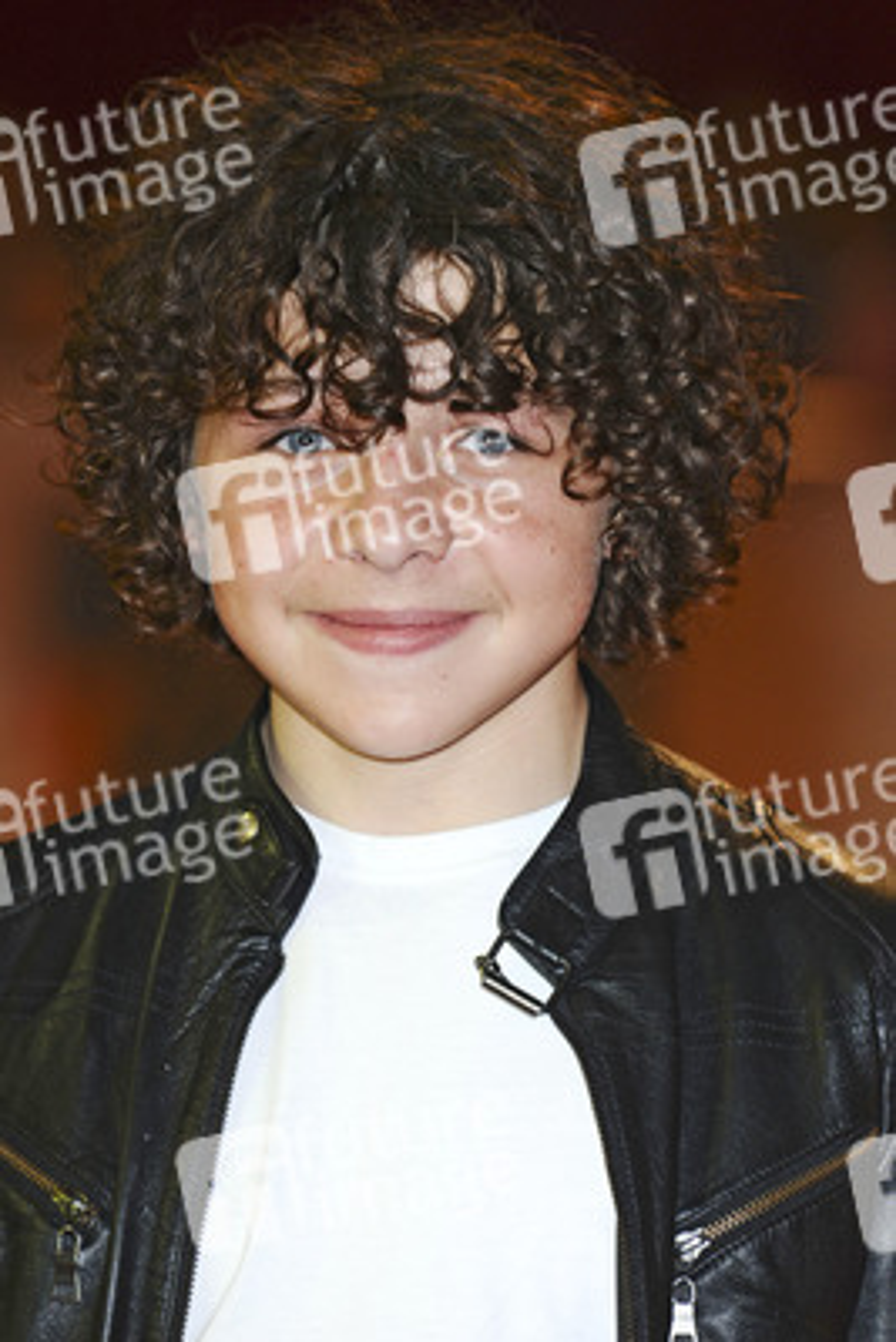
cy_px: 671
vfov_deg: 7.4
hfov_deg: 5.0
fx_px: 10350
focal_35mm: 278
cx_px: 448
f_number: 4.5
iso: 320
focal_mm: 185
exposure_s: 1/200
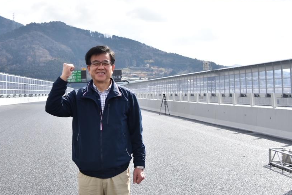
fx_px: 495
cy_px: 51
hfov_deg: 32.9
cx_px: 132
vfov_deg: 22.1
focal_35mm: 61
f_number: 4
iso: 125
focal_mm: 26
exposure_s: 1/800
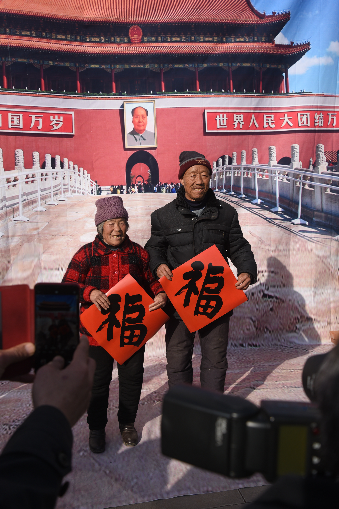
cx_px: 170
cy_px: 254
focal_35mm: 38
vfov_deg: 50.7
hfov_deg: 35.1
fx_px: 537
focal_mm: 38
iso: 110
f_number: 7.1
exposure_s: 1/500
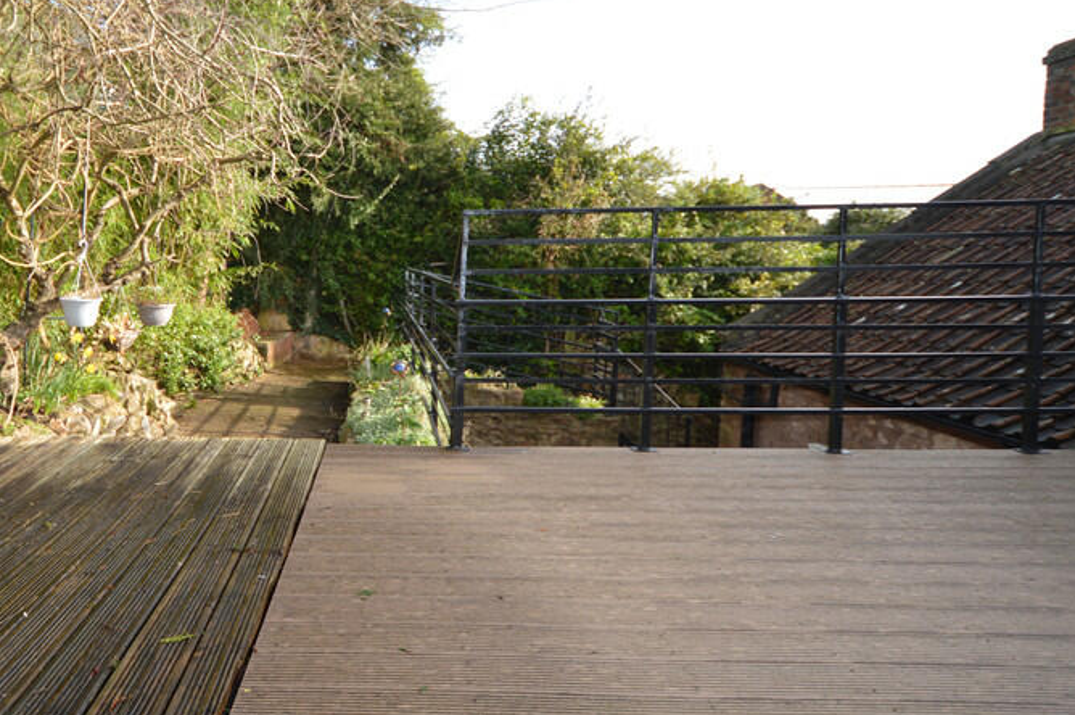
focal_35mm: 23
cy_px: 204
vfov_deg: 53.2
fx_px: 686
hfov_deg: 72.4
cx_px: 309
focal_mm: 10
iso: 100
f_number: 4
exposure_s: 1/200
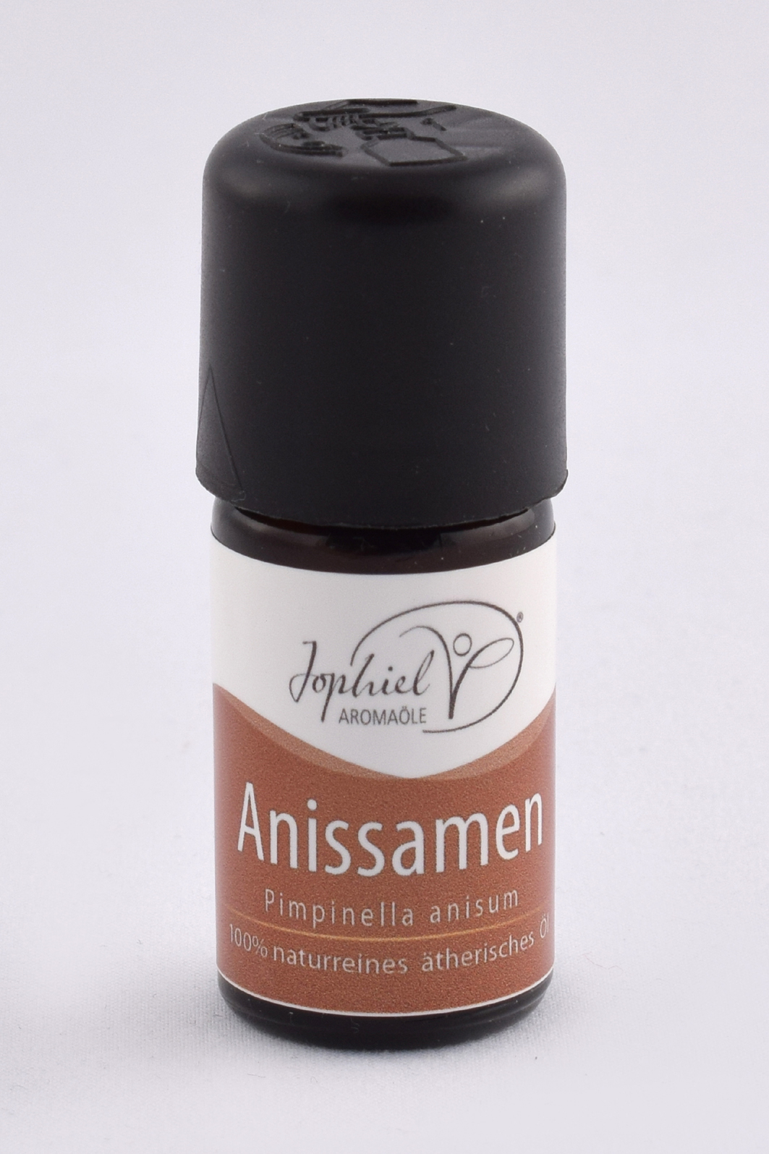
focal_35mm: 82
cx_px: 384
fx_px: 2644
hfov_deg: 16.5
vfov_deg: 24.6
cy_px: 577
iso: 200
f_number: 11
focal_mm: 55
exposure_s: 1/125
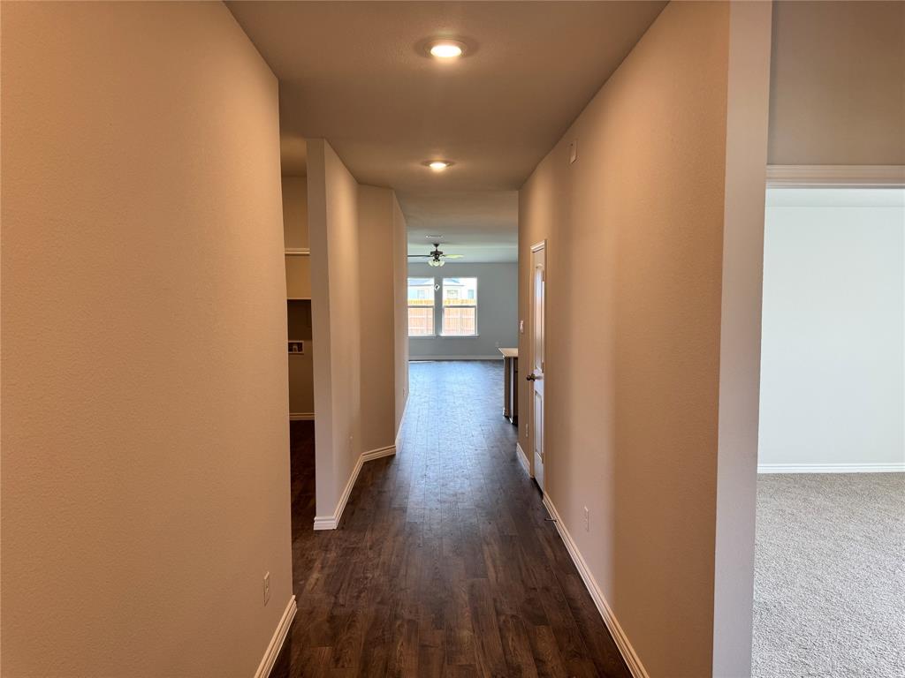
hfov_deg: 71.6
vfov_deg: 56.8
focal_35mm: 24
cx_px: 452
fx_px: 627
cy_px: 339
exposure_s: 1/120
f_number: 1.78
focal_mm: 6.76
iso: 125
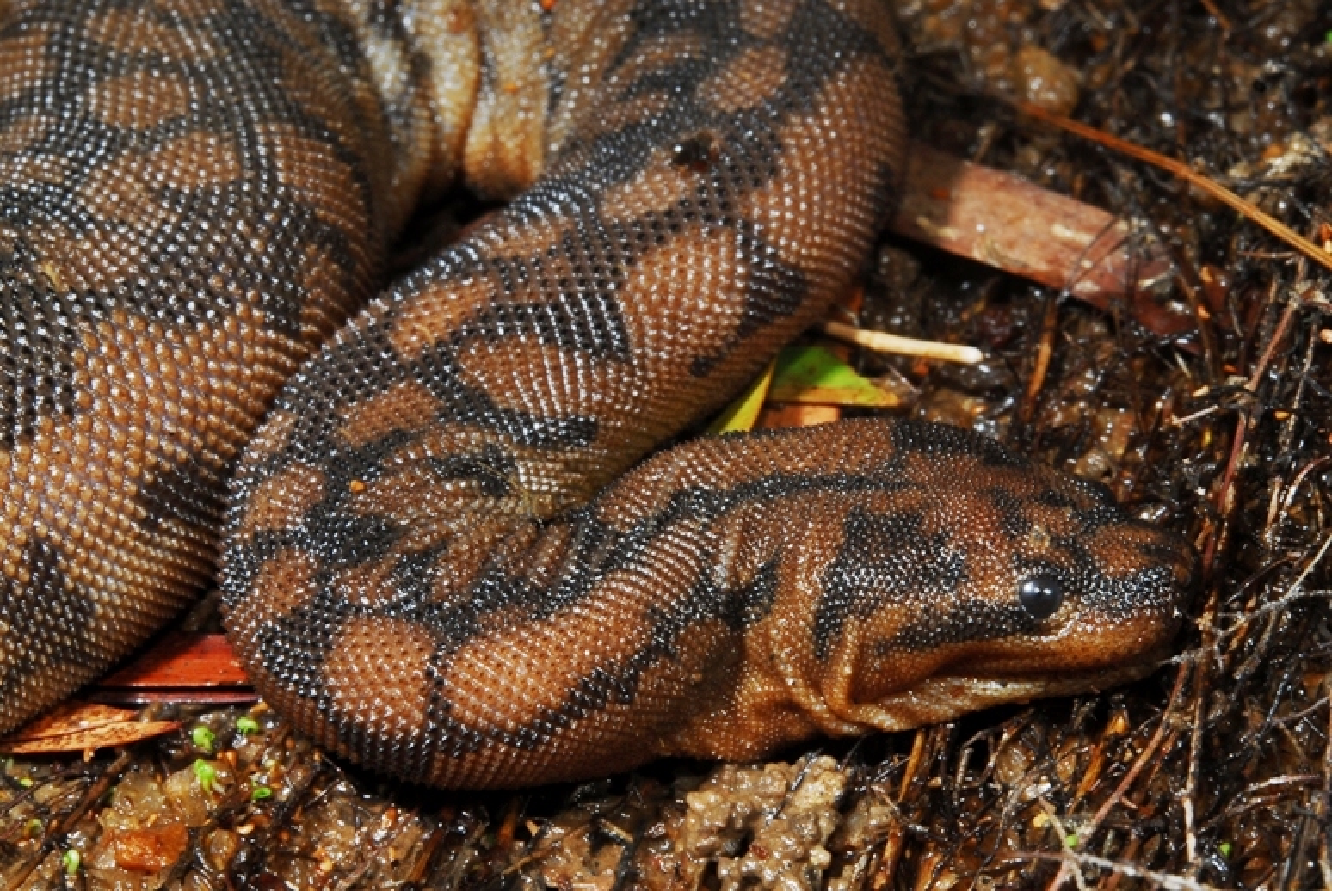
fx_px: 3334
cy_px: 446
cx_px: 666
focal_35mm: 90
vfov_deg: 15.2
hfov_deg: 22.6
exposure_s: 1/250
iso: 100
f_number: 29
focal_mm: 60
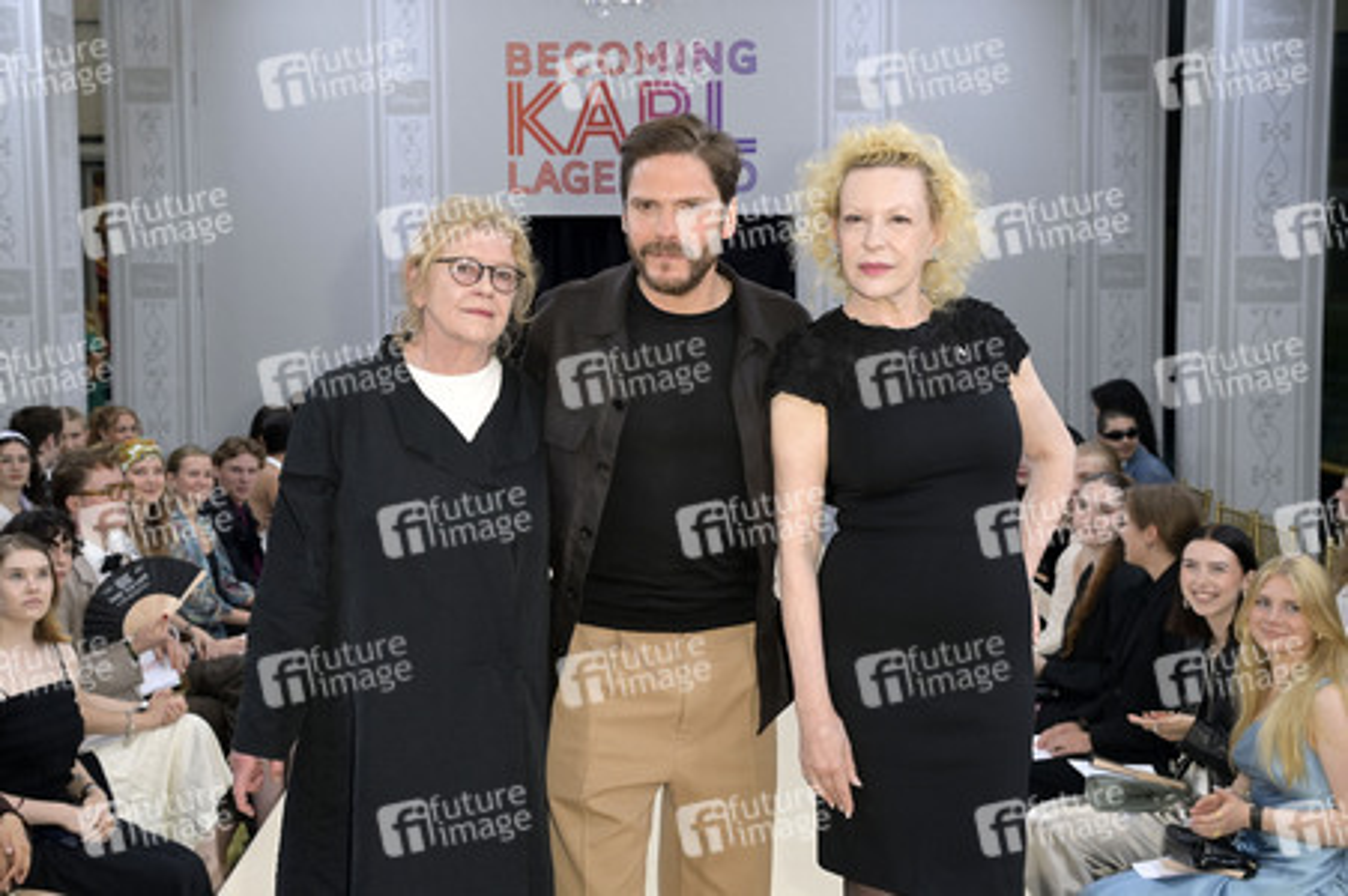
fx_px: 1871
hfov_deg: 39.6
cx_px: 674
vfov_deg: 27.0
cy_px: 448
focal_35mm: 50
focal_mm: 50
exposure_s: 1/250
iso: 500
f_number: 5.6
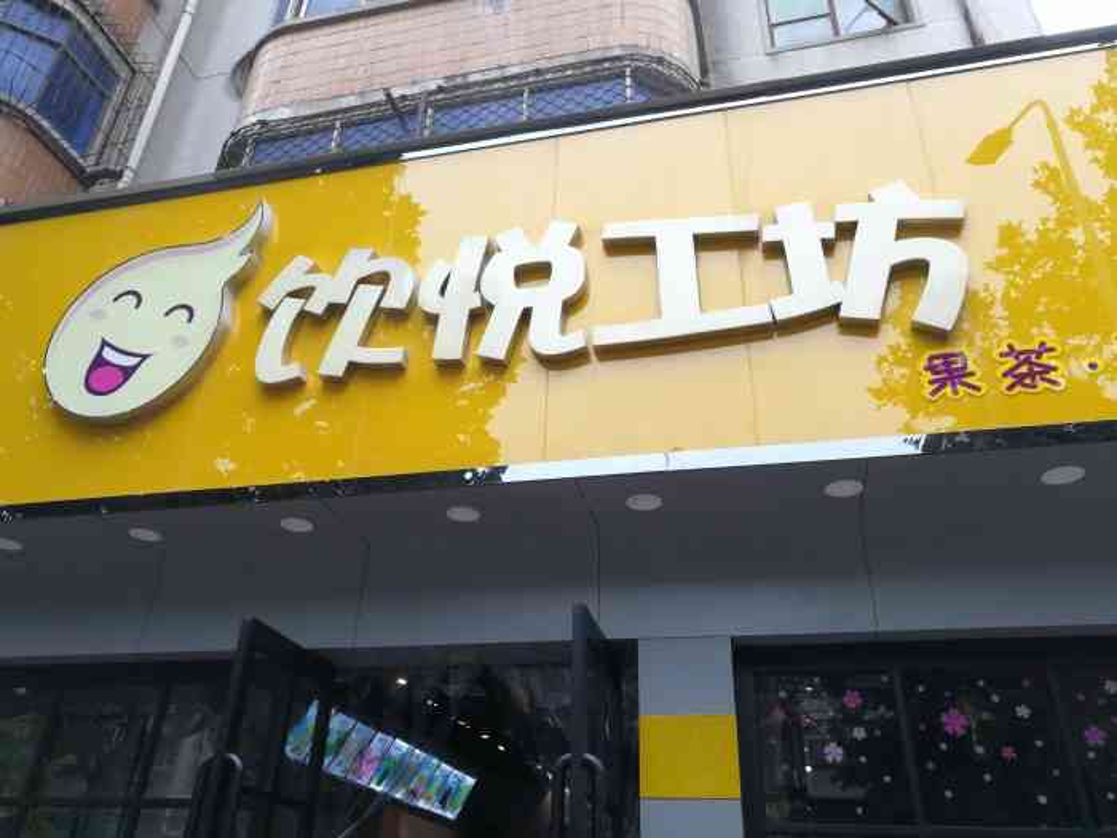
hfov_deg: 65.3
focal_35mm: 27
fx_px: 871
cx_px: 558
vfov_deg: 51.4
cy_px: 419
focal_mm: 3.84
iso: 160
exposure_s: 1/625
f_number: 4
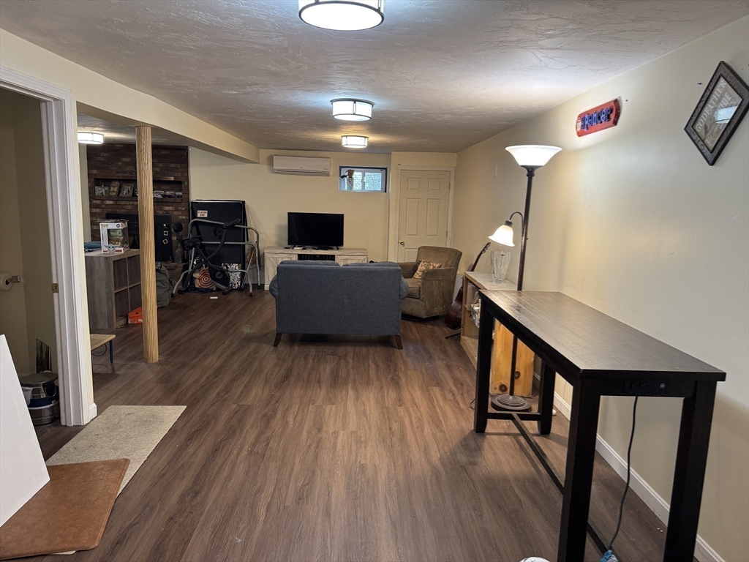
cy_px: 281
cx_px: 374
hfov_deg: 71.6
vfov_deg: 56.8
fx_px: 519
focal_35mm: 24
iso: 250
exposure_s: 1/60
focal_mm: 6.76
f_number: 1.78
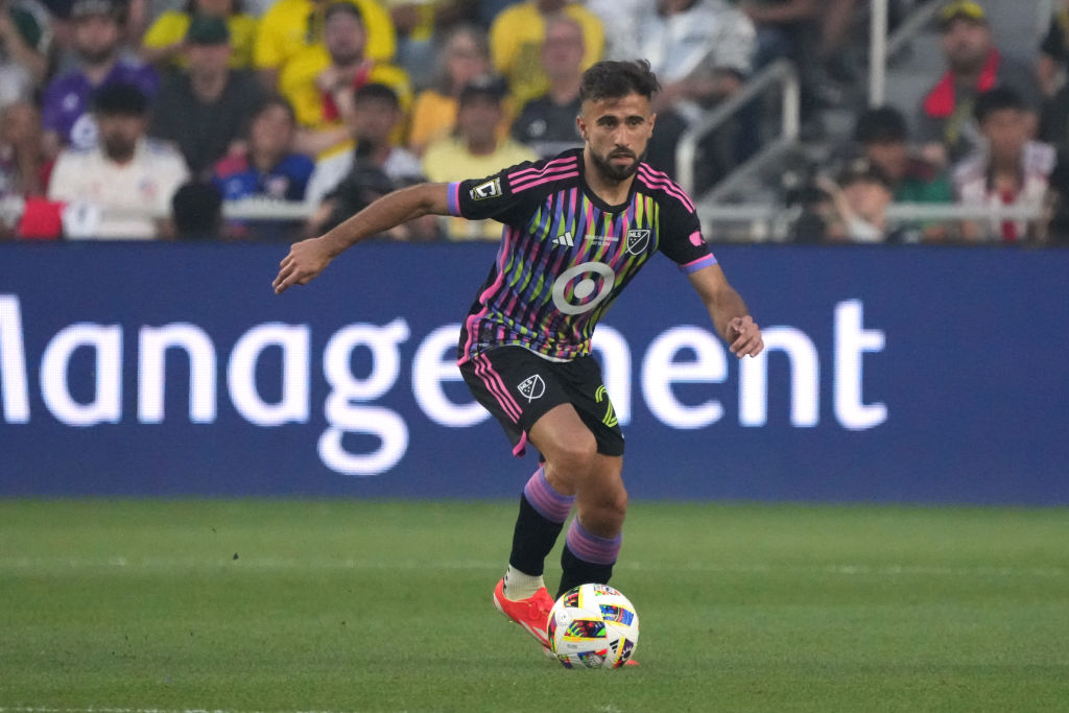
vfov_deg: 2.3
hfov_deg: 3.4
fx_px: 17818
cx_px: 534
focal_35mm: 600
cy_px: 356
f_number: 6.3
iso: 8000
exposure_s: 1/2000
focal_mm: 600
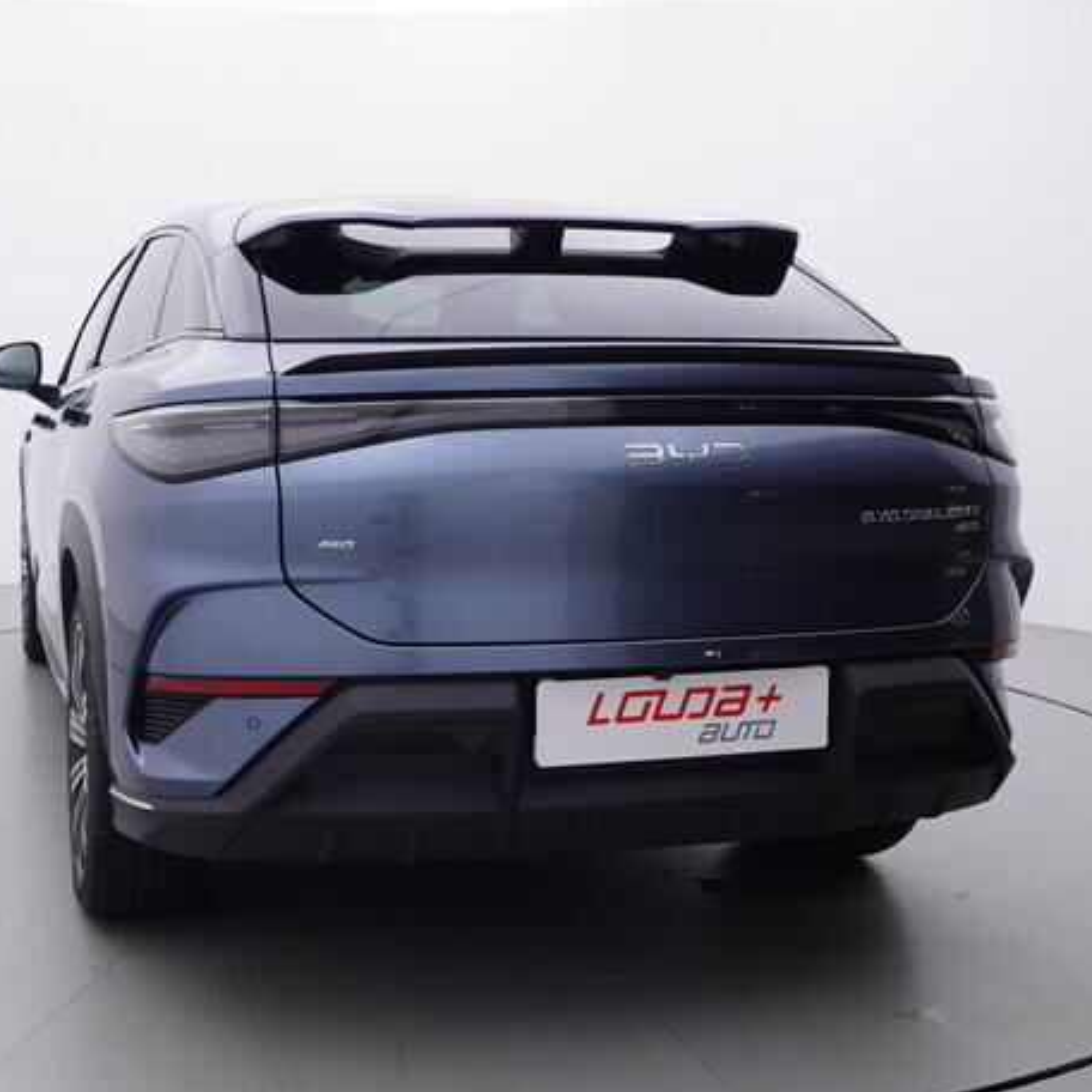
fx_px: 1533
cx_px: 318
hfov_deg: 38.5
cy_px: 596
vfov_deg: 39.2
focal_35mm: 43
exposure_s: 1/80
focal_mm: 15
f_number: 5
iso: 200
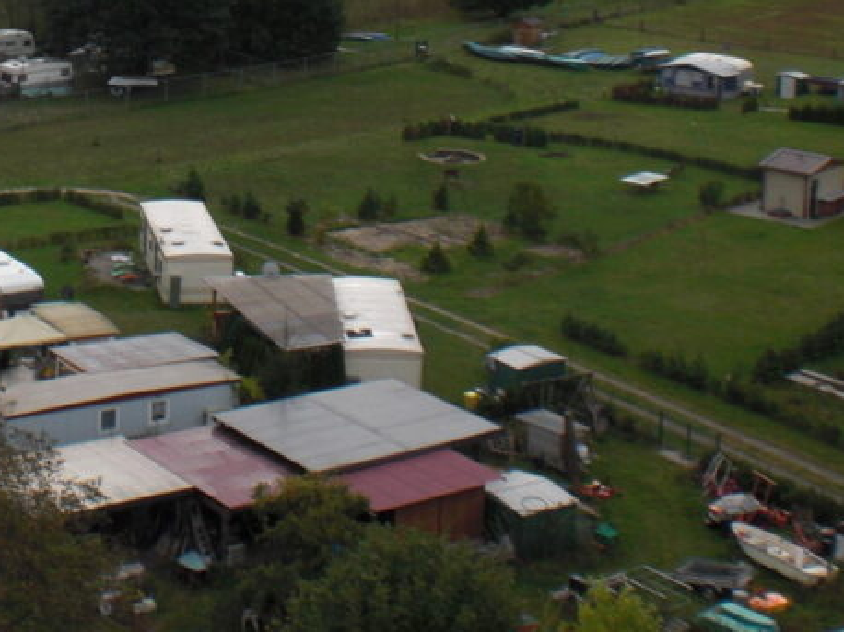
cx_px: 96
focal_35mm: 85
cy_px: -31
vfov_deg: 16.9
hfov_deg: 22.5
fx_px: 2071
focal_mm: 6.3
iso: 64
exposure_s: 1/250
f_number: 5.6
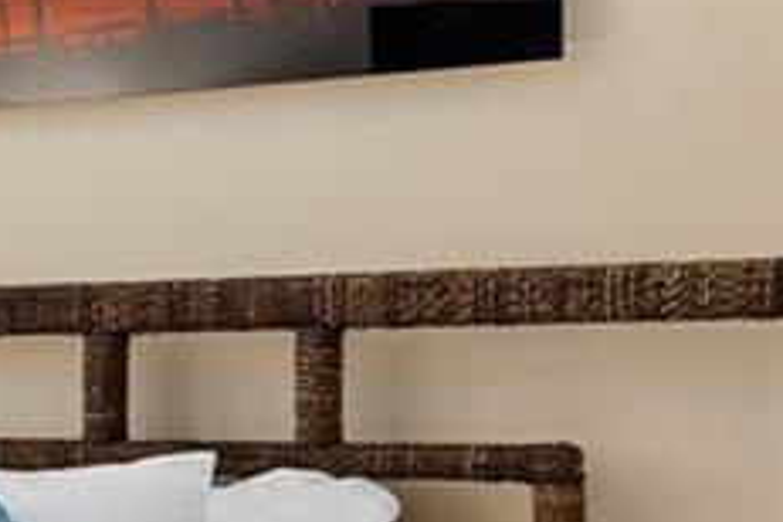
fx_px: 2414
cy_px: 380
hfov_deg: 13.4
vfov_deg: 12.3
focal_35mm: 111
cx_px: -1102
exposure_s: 1/5
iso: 320
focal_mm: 16
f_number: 5.6
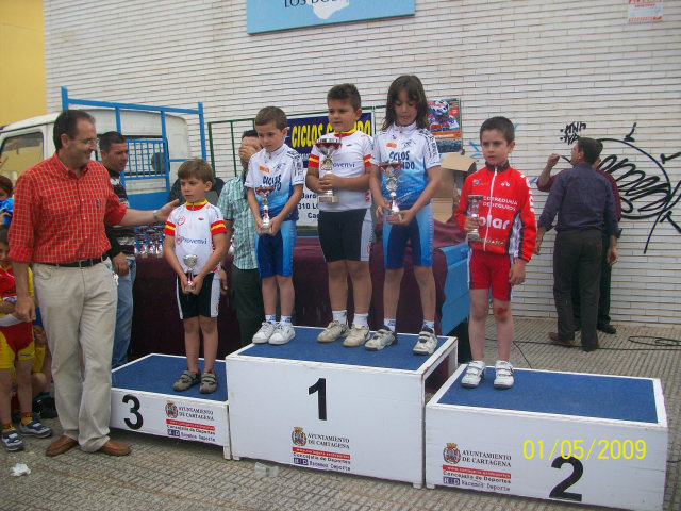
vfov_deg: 41.8
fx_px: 669
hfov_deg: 54.0
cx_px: 340
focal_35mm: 34
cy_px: 256
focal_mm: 5.7
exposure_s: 1/439
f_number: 2.8
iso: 80
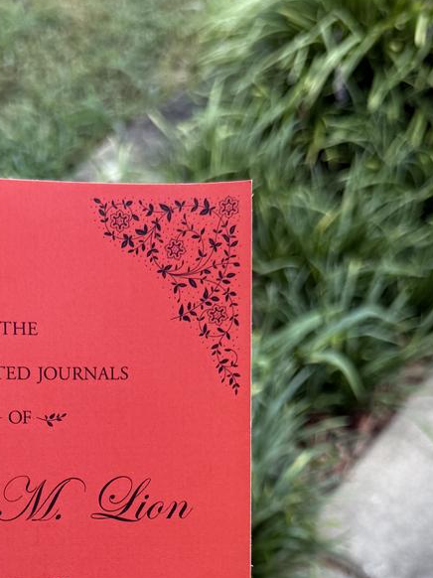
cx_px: 95
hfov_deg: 22.0
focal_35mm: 66
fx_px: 1102
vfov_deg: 27.5
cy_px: 591
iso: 64
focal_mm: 6.76
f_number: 1.78
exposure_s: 1/151
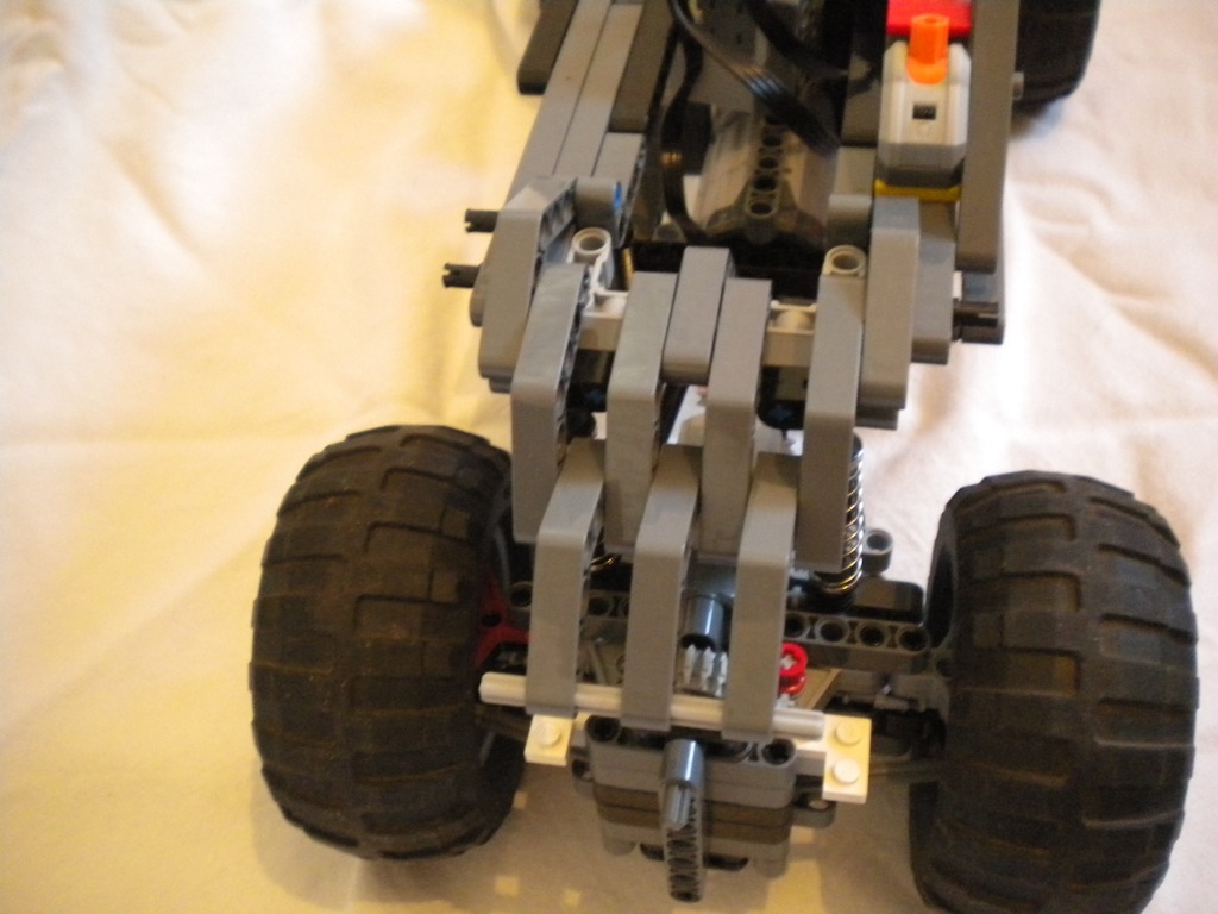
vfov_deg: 40.7
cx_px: 609
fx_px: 1232
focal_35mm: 35
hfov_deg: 52.6
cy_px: 457
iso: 800
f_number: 3.1
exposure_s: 1/28.2
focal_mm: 6.3
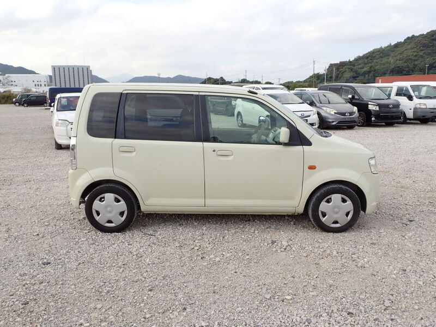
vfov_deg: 46.8
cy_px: 164
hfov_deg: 60.0
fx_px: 378
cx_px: 218
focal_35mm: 30
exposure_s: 1/500
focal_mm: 5.4
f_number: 3.2
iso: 100
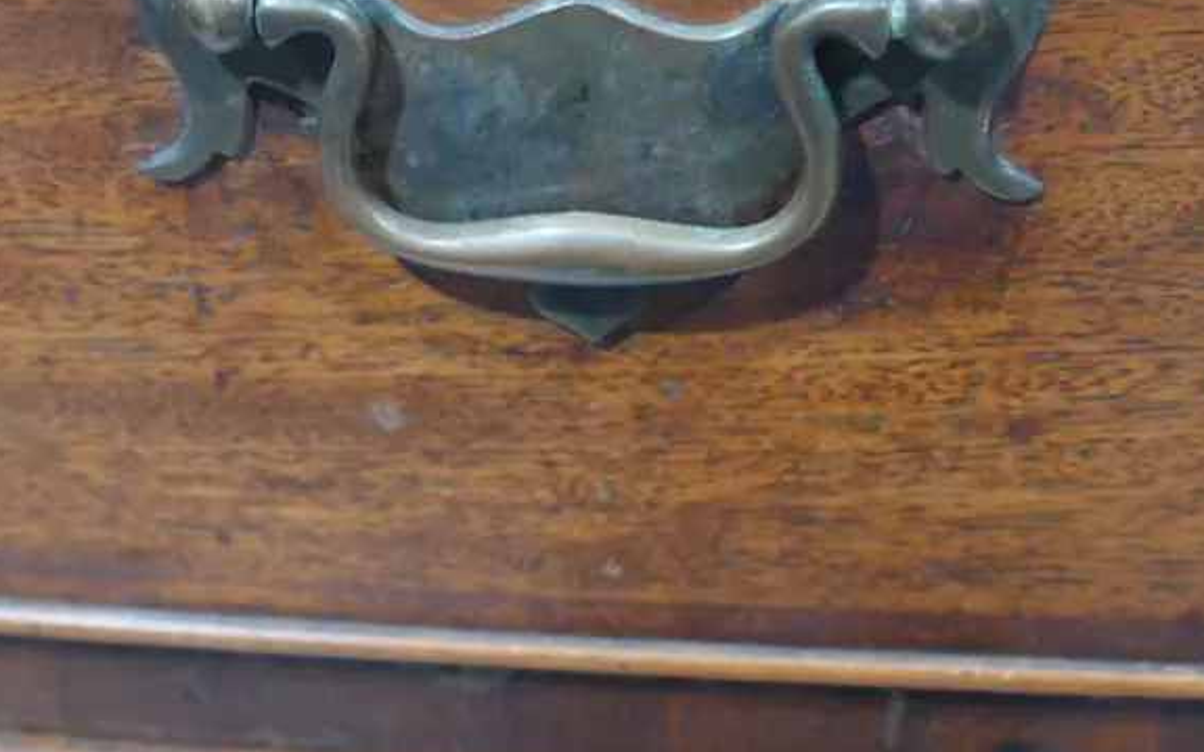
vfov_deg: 18.6
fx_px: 2231
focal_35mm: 68
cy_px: 1
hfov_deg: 30.2
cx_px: 557
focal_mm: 18
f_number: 4
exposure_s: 1/60
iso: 1600
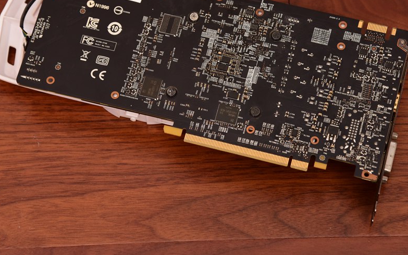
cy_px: 87
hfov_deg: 13.1
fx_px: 1779
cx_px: 193
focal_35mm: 160
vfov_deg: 8.2
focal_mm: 120
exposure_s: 1/60
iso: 1600
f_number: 5.6
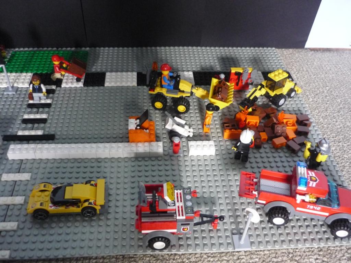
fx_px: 335
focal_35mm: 33
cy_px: 132
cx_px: 176
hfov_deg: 55.4
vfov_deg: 42.9
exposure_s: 1/25
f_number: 2.8
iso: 400
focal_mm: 5.5
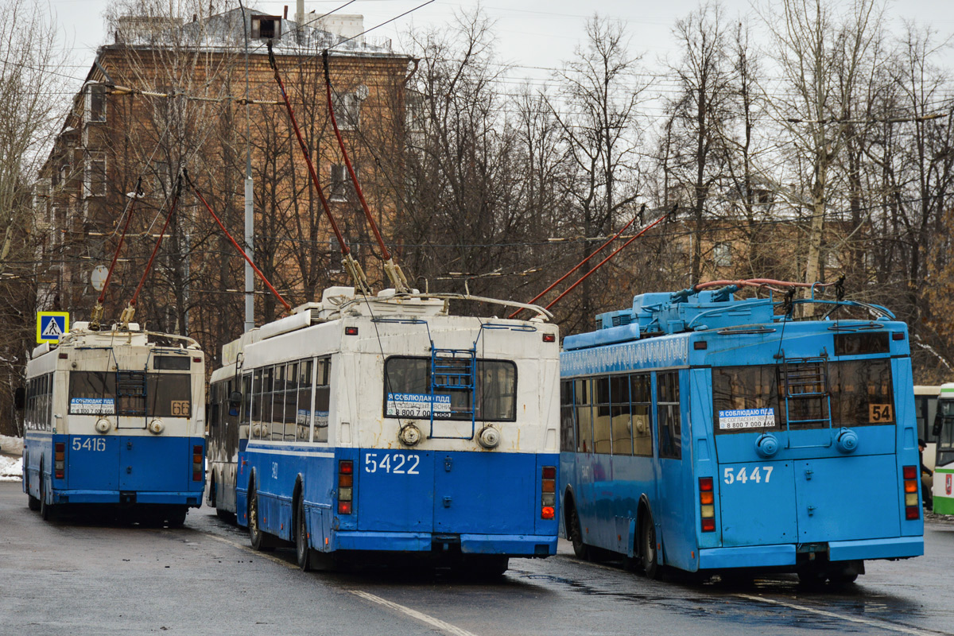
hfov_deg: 19.5
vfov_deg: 13.0
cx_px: 477
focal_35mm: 105
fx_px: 2782
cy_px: 318
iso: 200
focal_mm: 70
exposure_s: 1/200
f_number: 7.1
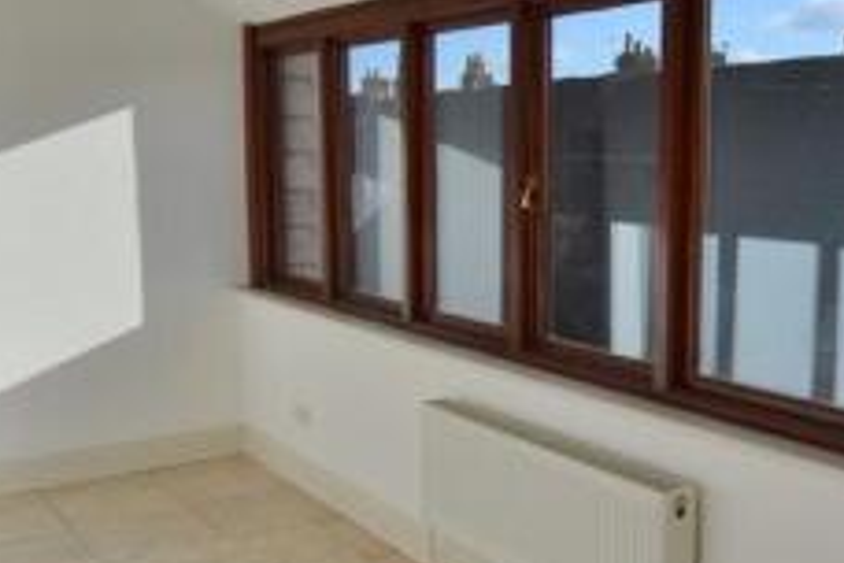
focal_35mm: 43
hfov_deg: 44.5
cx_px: 590
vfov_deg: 31.2
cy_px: 302
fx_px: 1008
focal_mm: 10
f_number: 8
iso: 100
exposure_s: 1/250
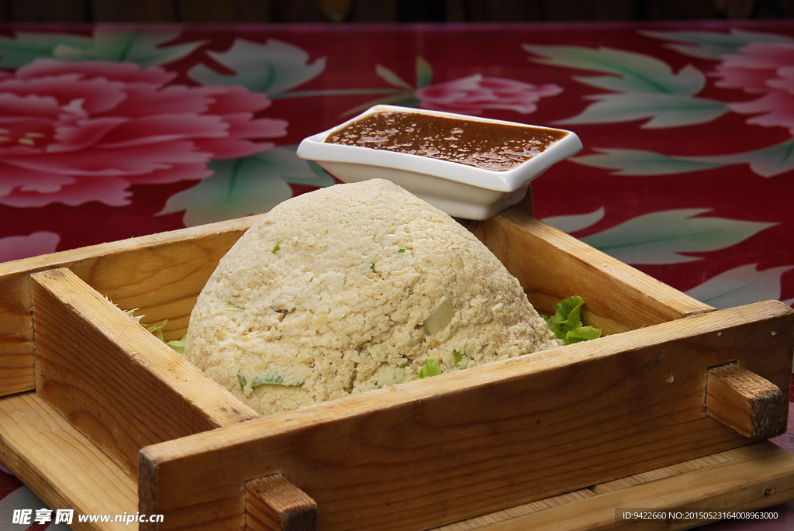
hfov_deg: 17.0
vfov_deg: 11.4
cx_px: 397
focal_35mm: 120
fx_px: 2649
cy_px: 266
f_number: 13
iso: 100
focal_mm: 80
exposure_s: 1/160
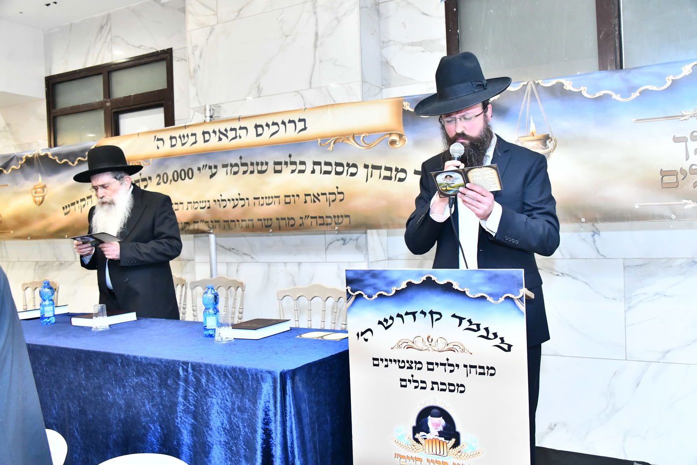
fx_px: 658
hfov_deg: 55.8
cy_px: 232
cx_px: 348
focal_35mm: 34
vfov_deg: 38.9
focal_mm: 34
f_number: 5.6
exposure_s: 1/125
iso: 5000
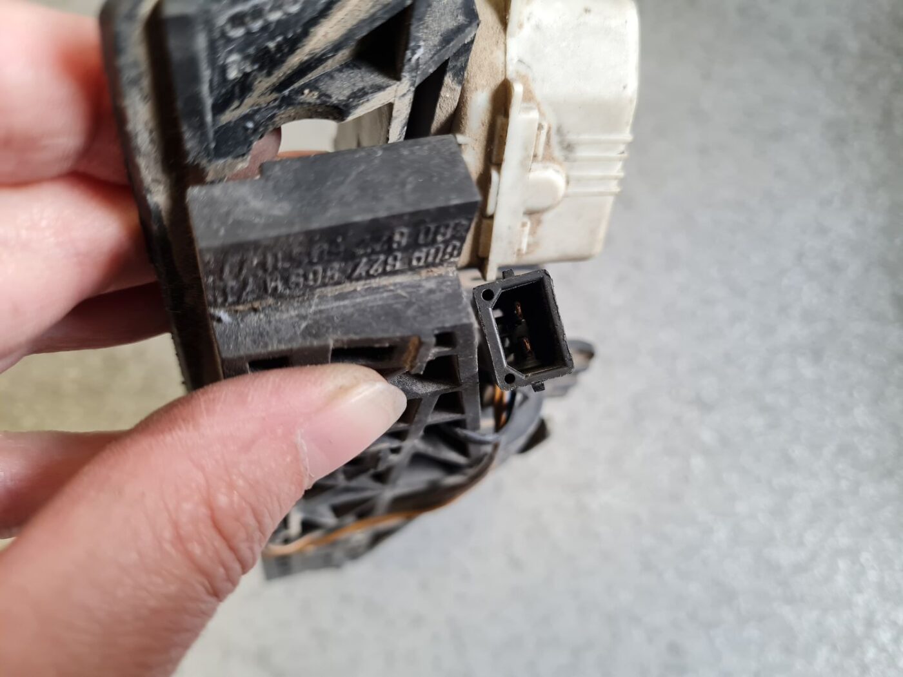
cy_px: 338
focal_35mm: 26
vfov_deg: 53.1
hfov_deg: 67.3
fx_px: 678
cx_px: 452
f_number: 1.8
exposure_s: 1/100
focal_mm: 5.4
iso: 200
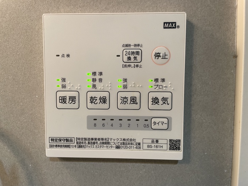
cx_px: 124
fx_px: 186
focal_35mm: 26
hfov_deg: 67.3
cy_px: 93
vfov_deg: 53.1
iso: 80
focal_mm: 4.2
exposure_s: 1/60
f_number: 1.6
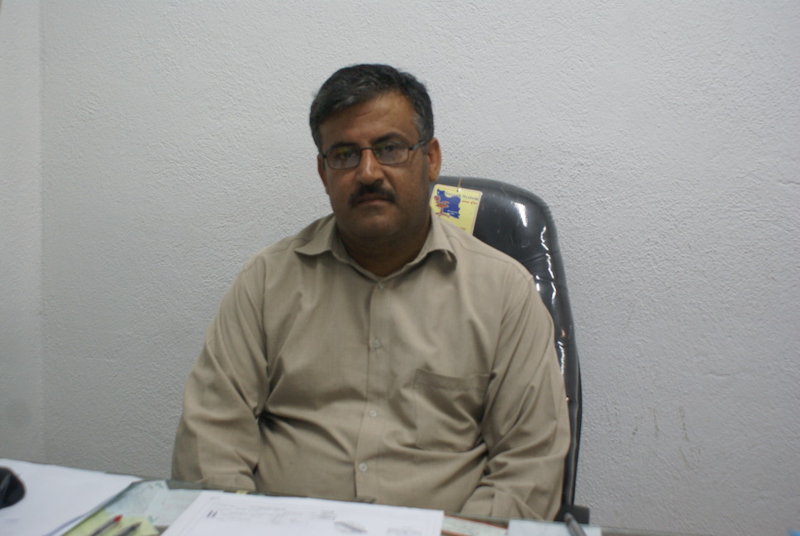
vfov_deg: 34.3
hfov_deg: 49.5
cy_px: 268
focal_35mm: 39
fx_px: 868
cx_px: 400
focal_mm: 26
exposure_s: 1/30
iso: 400
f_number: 4.5
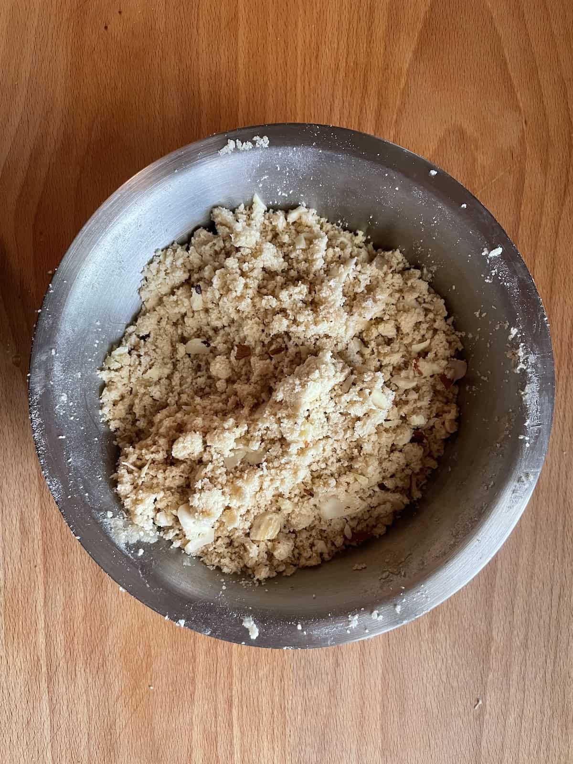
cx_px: 286
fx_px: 574
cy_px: 382
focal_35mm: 26
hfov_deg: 53.1
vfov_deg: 67.3
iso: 320
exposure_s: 1/60
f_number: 1.6
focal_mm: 4.2
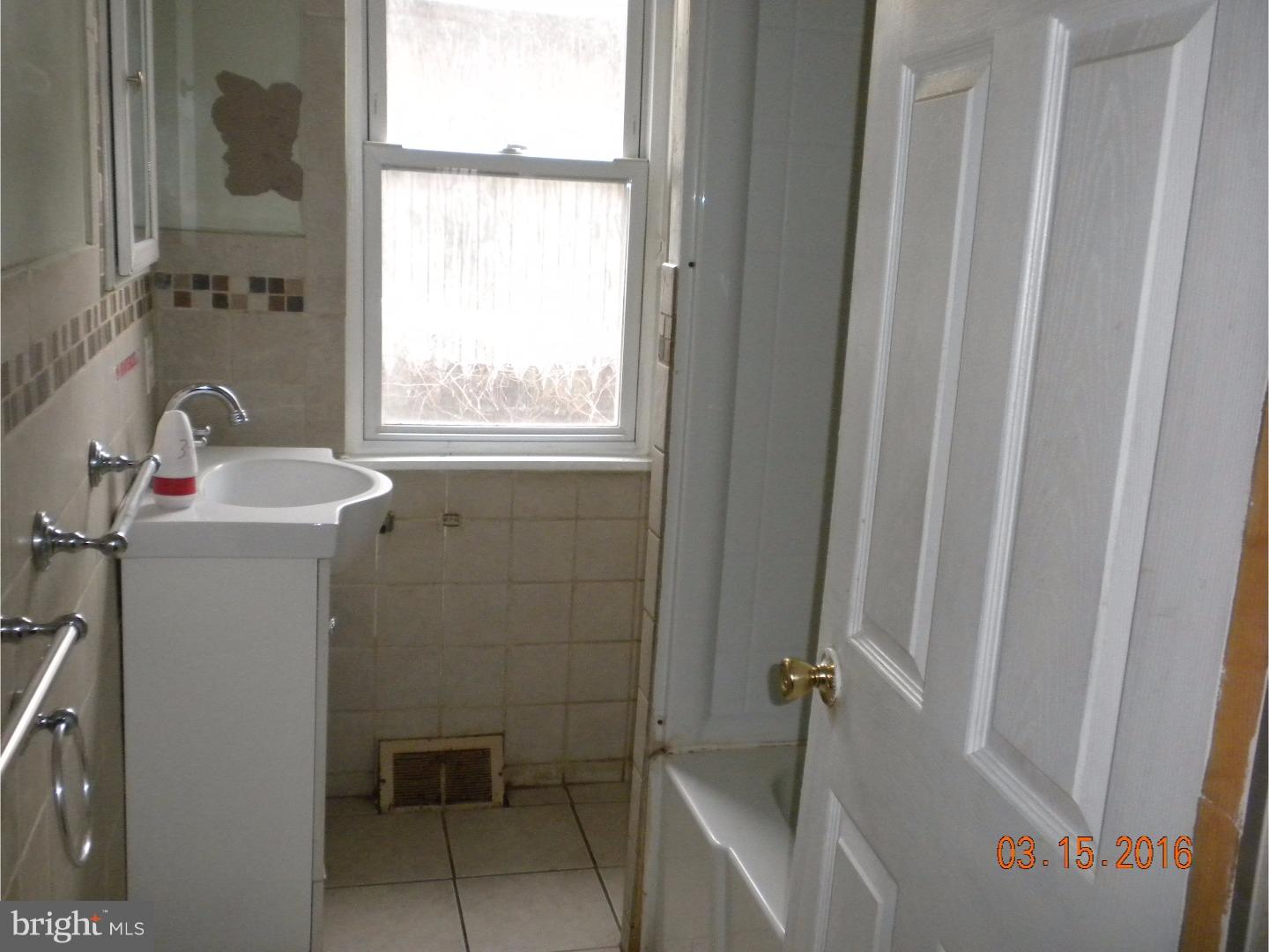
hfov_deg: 50.1
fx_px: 1356
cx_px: 634
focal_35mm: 37
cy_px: 476
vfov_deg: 38.7
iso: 400
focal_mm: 6.6
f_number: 3.5
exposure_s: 1/31.5
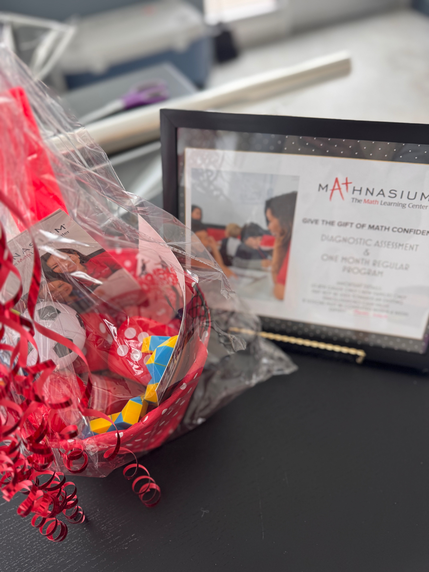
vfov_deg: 71.6
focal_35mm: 24
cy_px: 286
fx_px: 397
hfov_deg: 56.8
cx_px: 214
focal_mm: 6.76
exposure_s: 1/120
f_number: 1.78
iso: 125
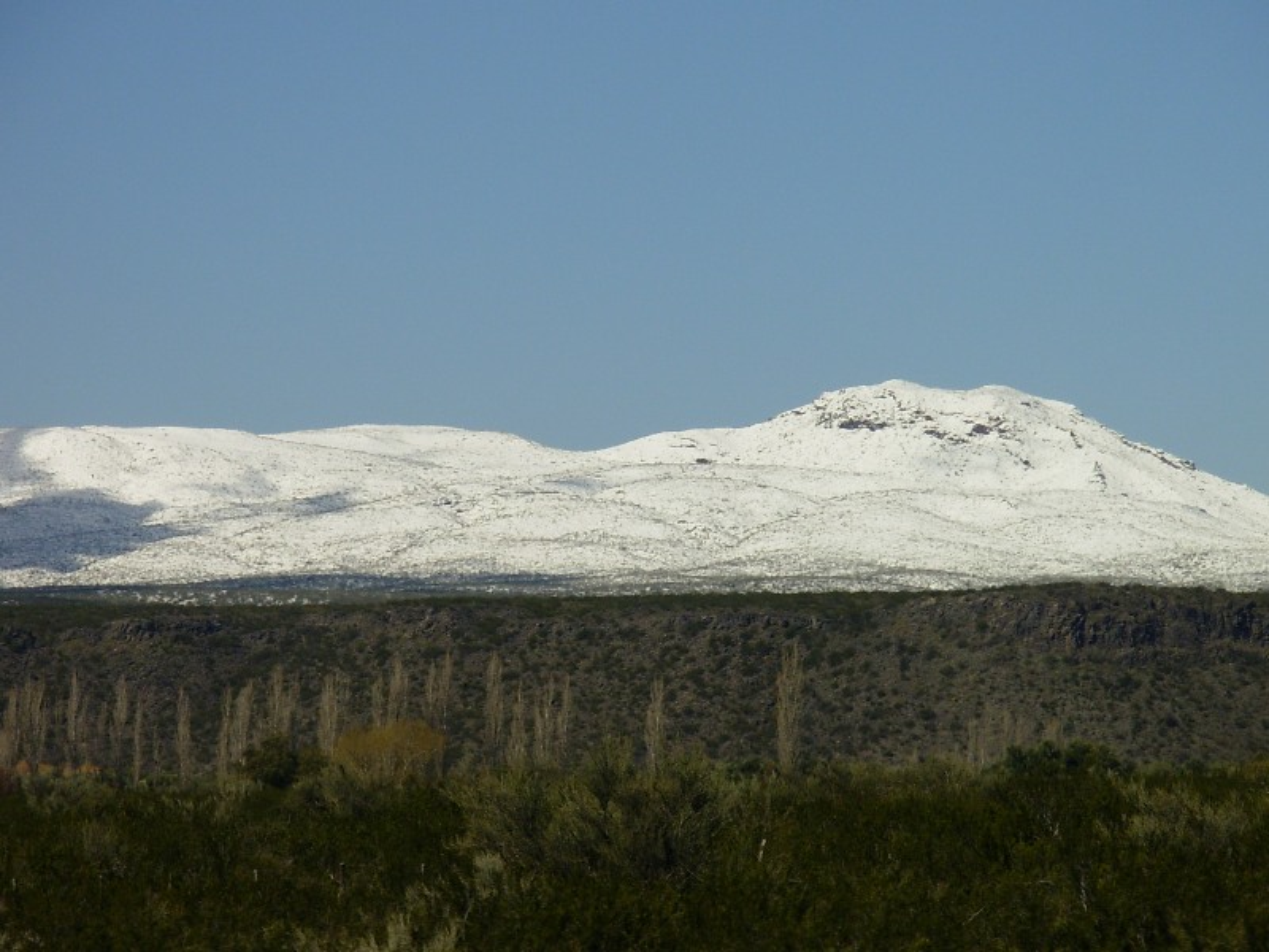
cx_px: 634
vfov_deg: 7.8
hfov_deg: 10.4
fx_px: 6965
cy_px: 476
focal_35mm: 190
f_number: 5
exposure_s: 1/790
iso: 50
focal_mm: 31.4
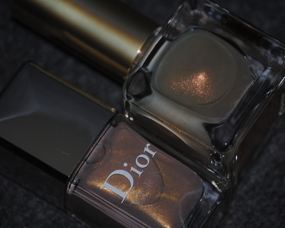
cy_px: 114
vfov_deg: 4.6
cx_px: 160
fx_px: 2851
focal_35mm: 338
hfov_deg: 5.7
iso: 100
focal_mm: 200
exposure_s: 1/125
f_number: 5.6
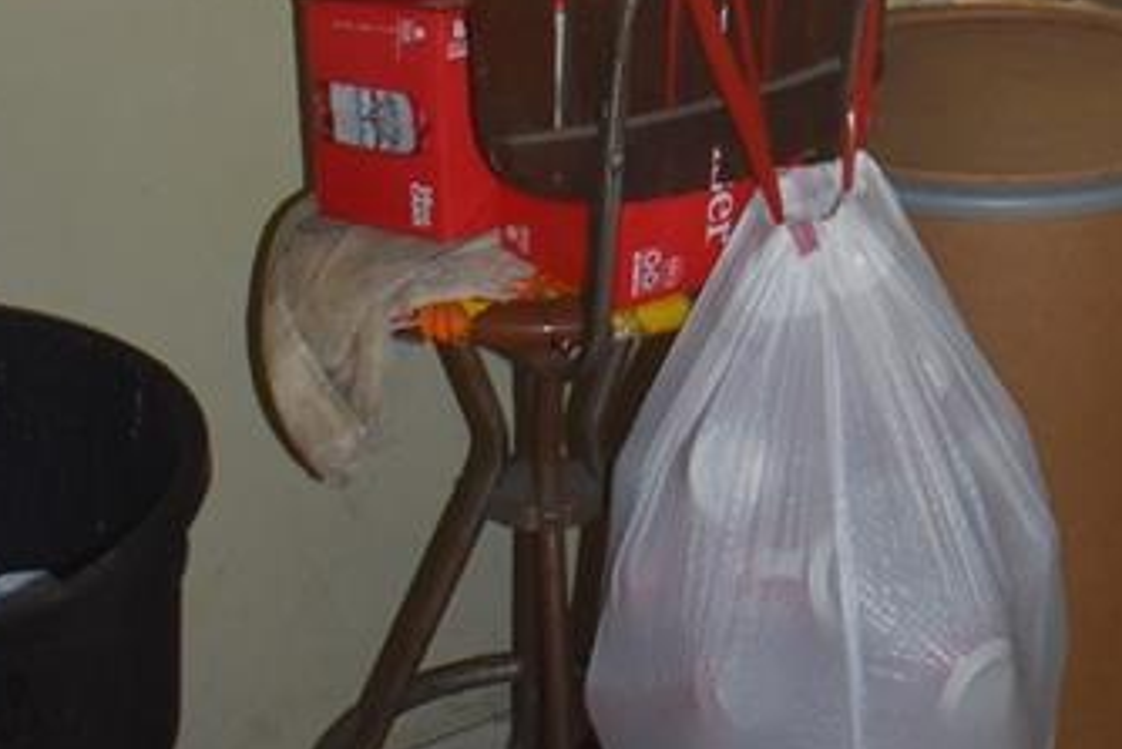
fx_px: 3024
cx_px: 973
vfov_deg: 12.7
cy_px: -662
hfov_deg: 20.7
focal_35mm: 97
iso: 800
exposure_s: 1/160
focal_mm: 18
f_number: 3.5
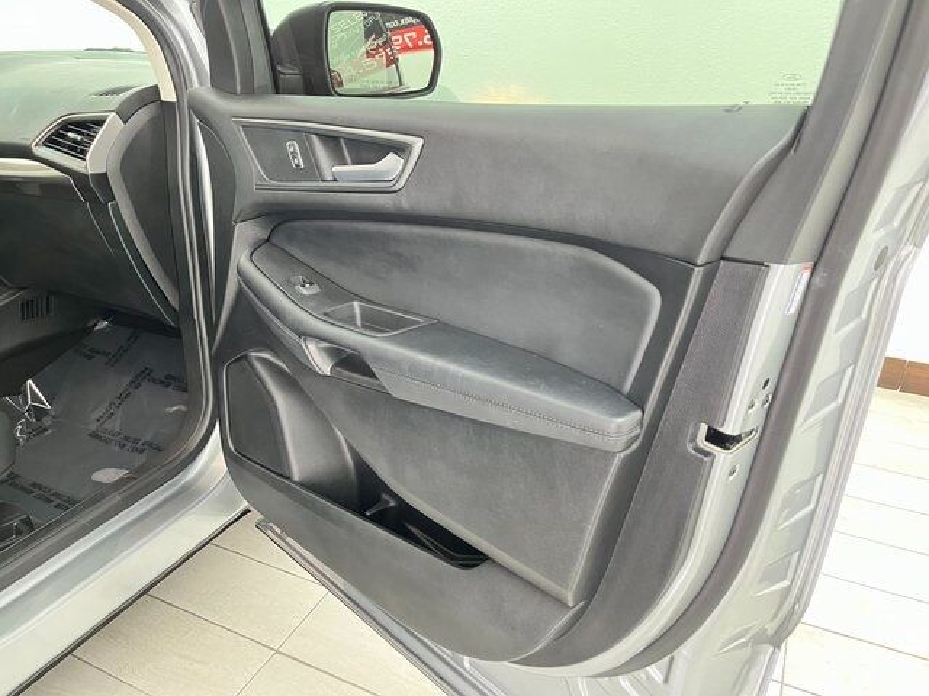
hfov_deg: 67.3
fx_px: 698
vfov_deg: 53.1
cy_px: 348
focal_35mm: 26
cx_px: 464
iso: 800
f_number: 1.6
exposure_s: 1/30
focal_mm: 5.1
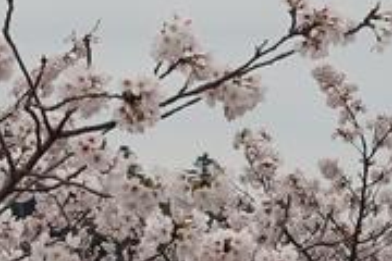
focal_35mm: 326
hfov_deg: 6.3
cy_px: 365
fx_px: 3550
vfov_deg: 4.2
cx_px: 209
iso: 125
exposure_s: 1/100
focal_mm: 18.1
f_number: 5.6
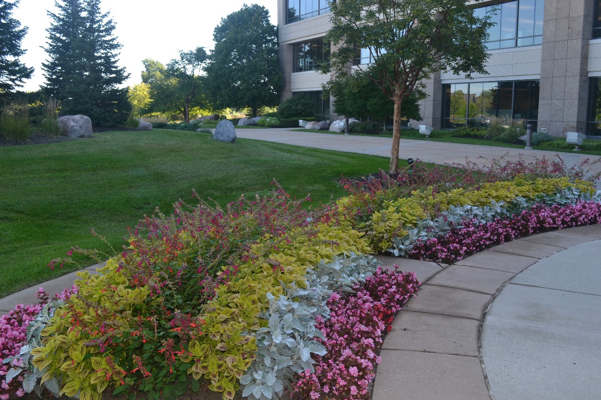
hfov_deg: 57.2
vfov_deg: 40.0
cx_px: 300
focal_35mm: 33
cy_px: 200
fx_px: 551
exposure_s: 1/60
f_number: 8
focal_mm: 22
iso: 160
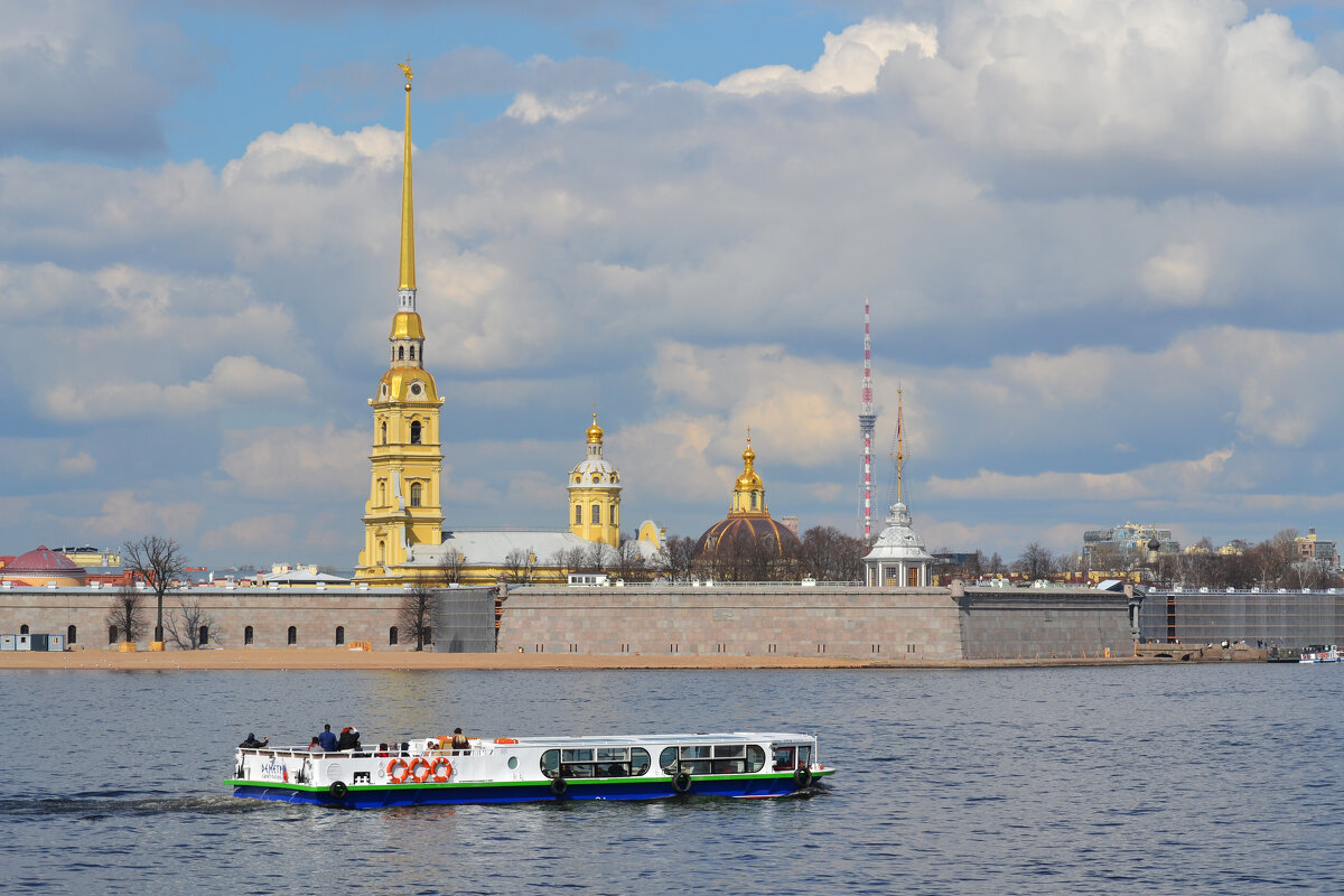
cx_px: 672
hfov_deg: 20.0
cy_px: 448
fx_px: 3808
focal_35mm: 102
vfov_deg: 13.4
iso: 100
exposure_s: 1/320
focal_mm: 68
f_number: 9
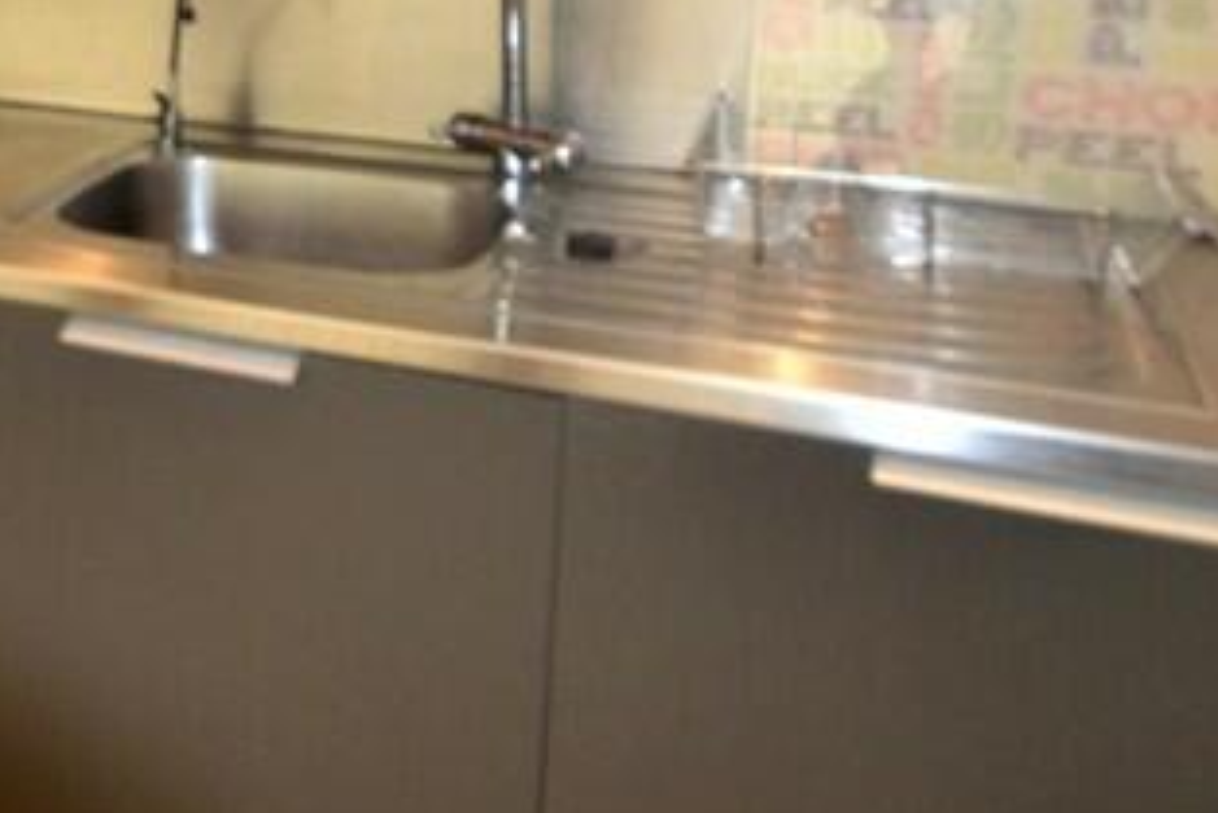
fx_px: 1659
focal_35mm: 49
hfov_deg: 31.9
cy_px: 10
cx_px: -323
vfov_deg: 26.2
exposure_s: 1/60
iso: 800
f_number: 3.5
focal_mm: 10
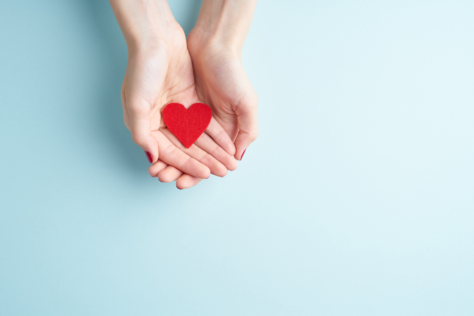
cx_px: 237
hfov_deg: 39.6
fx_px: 658
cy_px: 158
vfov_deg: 27.0
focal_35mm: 50
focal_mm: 50
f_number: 6.3
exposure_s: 1/125
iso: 200
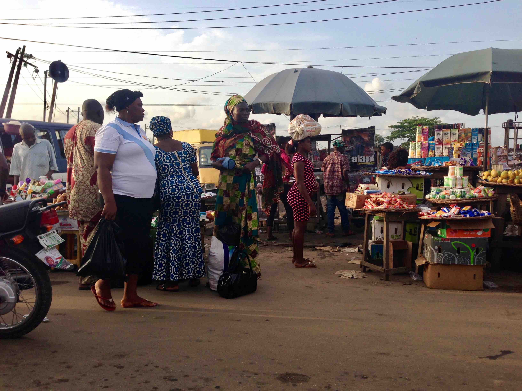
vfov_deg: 42.9
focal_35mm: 33
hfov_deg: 55.4
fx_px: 498
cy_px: 196
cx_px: 261
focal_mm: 4.12
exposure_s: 1/536
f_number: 2.4
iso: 50
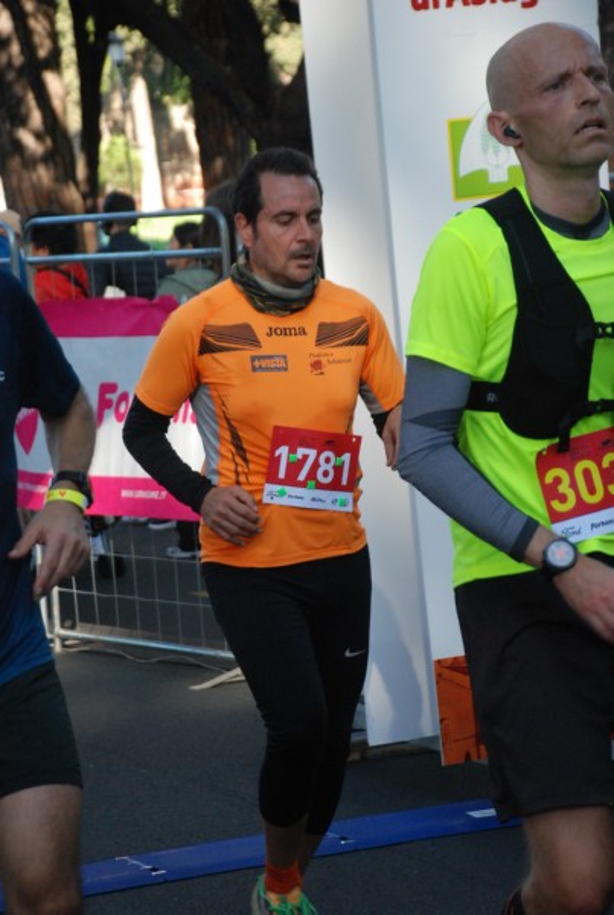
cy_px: 458
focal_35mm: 135
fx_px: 3436
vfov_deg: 15.2
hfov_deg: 10.2
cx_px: 307
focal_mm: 90
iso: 1000
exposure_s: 1/400
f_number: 5.6
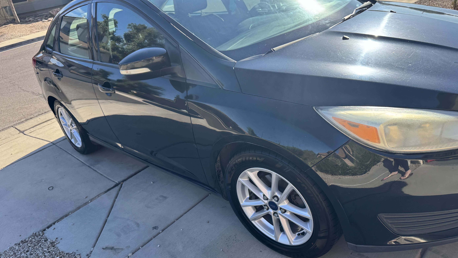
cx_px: 236
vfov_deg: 42.8
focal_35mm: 27
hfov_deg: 69.8
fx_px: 328
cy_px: 148
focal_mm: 6.76
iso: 80
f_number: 1.78
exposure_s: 1/1112
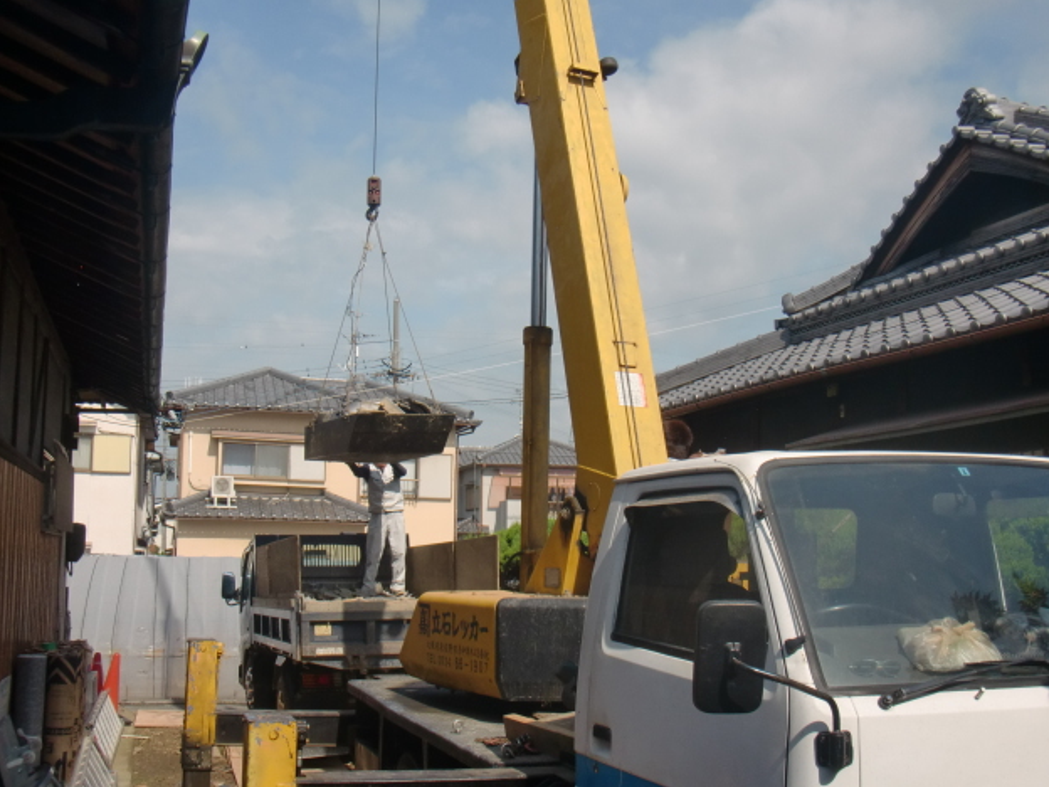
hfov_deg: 47.9
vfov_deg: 36.8
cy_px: 397
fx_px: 1182
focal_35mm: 39
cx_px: 528
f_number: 3.9
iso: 64
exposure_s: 1/800
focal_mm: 6.66
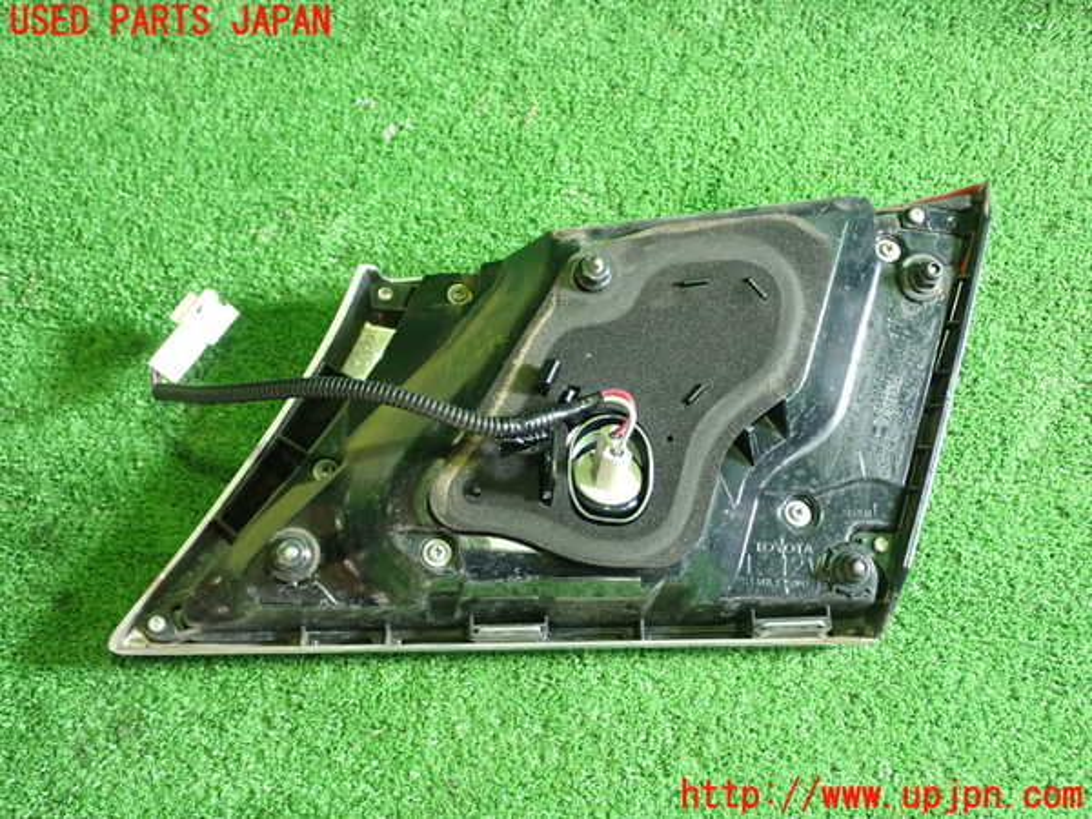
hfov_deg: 45.8
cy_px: 410
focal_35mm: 41
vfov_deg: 35.1
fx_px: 1293
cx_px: 546
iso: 640
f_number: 2.8
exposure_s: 1/40
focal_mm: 7.31
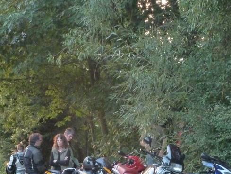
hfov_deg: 14.9
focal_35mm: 132
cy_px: 145
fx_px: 881
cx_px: 113
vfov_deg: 11.2
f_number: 4
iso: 800
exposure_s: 1/25
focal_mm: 10.3
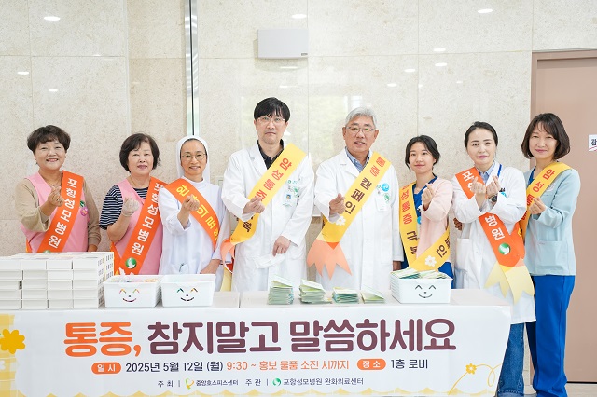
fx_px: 729
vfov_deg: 30.5
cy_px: 198
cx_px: 298
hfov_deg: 44.5
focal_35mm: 44
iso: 500
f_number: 3.2
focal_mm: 44
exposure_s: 1/60
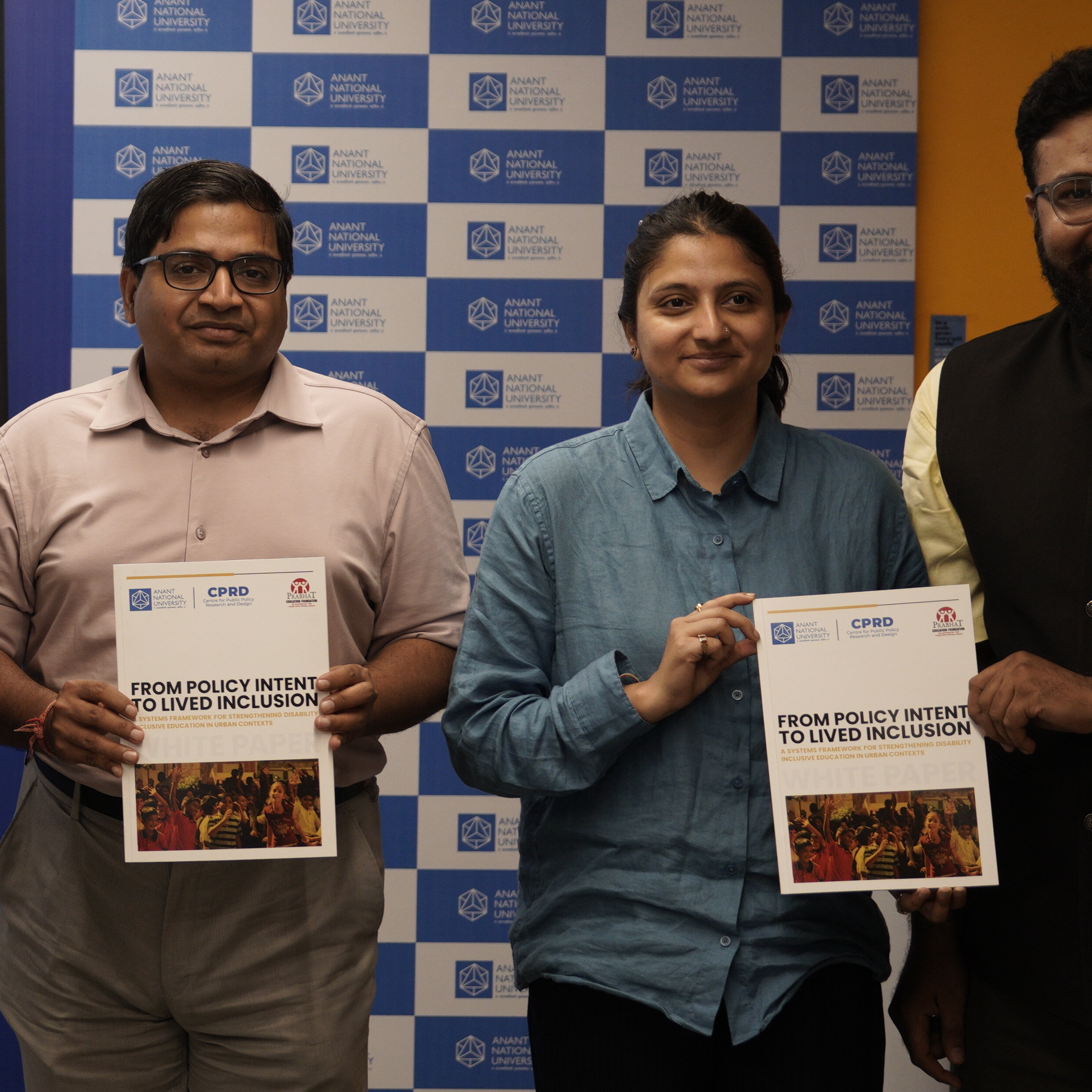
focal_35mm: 124
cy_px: 407
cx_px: -366
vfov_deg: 14.1
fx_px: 4425
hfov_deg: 13.5
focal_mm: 38.3
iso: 320
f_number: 2.8
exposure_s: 1/100
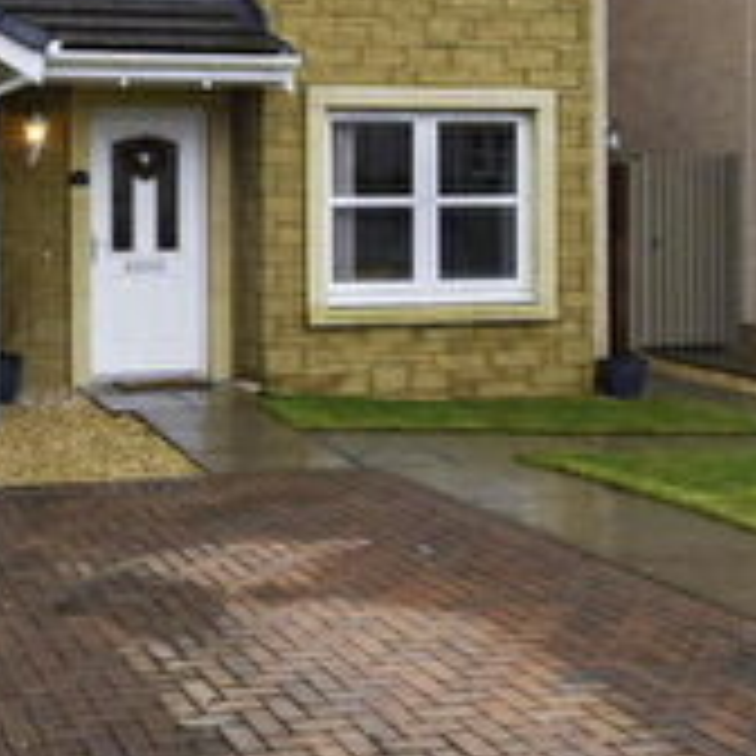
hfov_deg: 30.7
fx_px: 1310
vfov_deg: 31.4
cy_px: 155
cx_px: 68
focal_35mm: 53
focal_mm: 10
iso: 400
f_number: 8
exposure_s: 1/160
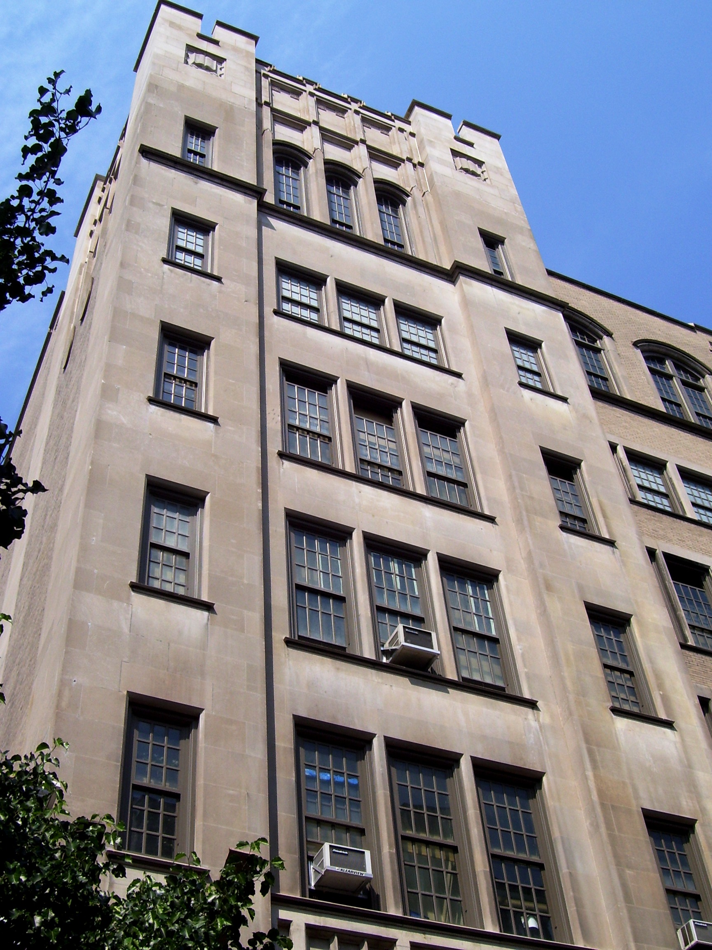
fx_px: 1234
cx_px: 356
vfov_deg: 42.1
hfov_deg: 32.2
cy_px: 475
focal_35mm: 45
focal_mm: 7.6
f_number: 5.6
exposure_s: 1/750
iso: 80
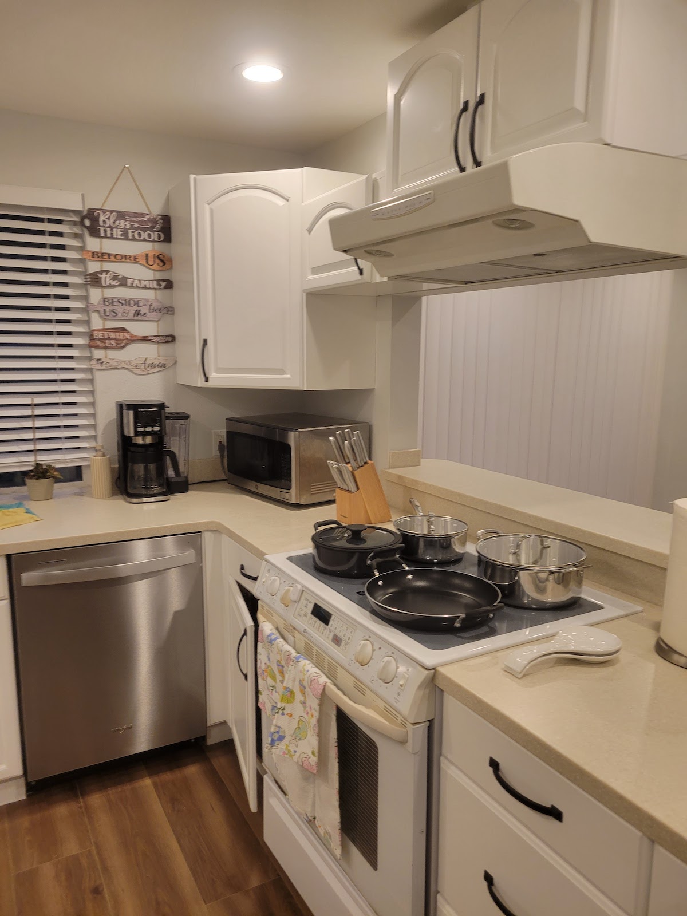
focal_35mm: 26
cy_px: 458
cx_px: 344
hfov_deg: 53.1
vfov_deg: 67.3
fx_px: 688
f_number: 1.8
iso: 125
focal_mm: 5.4
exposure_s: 1/120
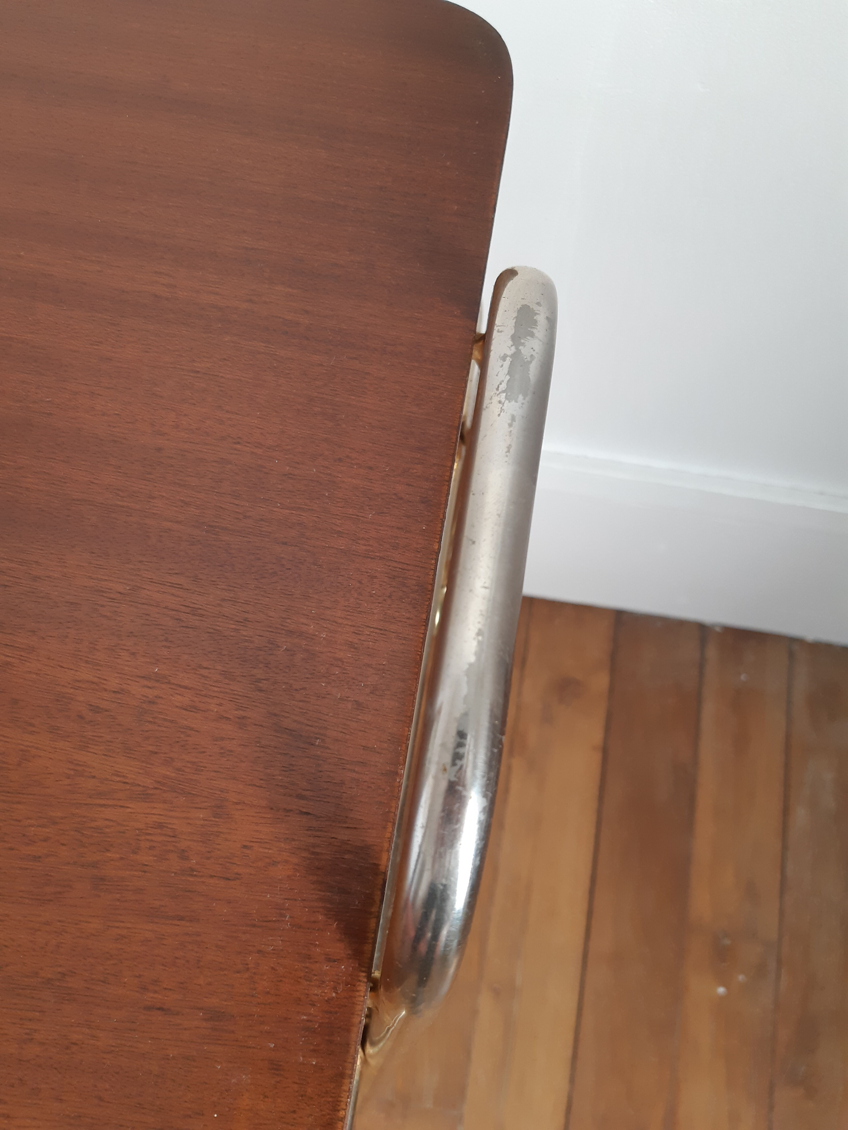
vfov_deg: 67.3
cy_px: 565
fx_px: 849
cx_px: 424
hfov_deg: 53.1
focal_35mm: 26
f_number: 1.7
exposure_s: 1/50
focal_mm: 3.93
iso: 125
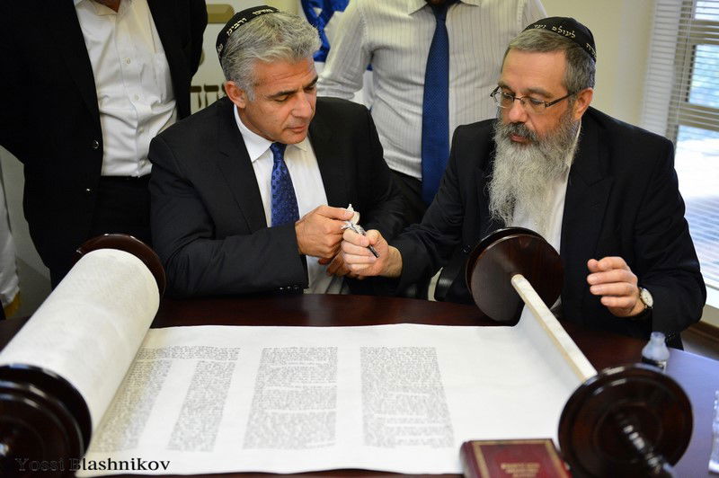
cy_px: 239
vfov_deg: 29.8
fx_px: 898
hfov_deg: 43.6
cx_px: 360
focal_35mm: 45
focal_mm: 45
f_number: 2.8
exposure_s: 1/500
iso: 3200
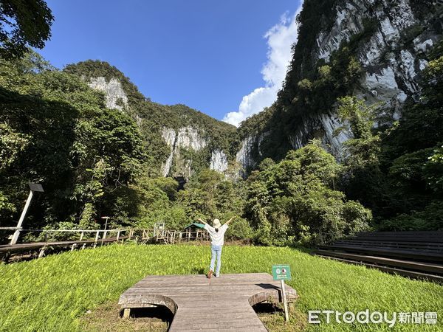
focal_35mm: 14
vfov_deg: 85.7
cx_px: 222
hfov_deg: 102.1
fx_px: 179
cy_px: 166
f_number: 2.2
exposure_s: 1/756
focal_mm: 2.22
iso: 40
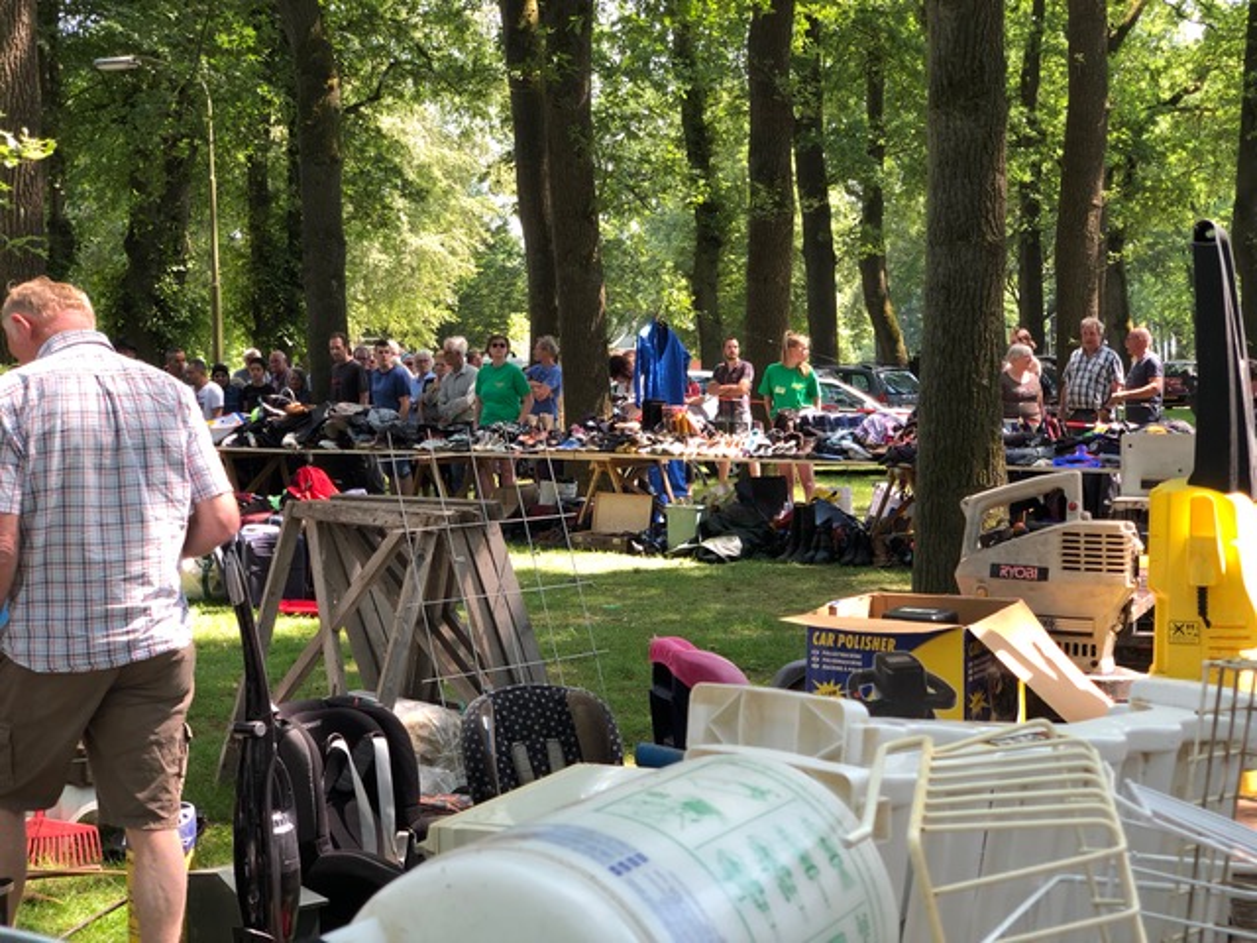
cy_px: 472
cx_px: 628
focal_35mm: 52
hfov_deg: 36.8
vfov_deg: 28.0
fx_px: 1888
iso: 16
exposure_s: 1/60
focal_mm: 6
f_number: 2.4
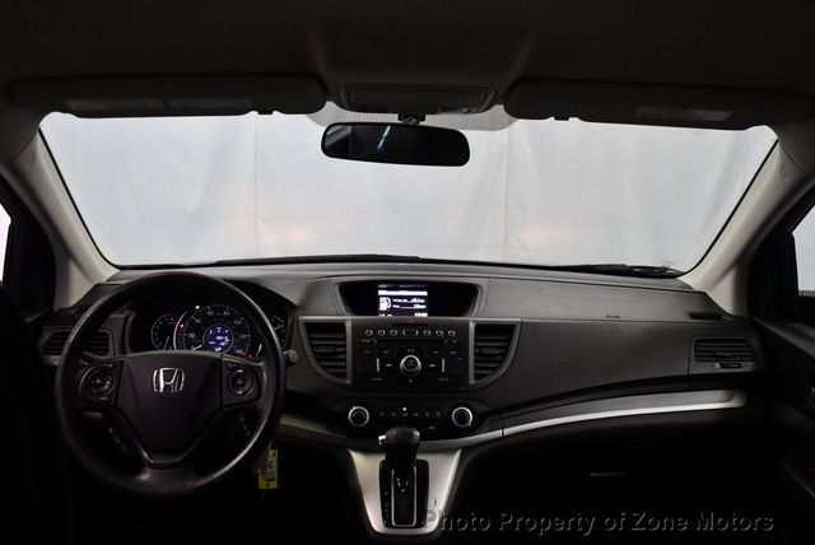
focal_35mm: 36
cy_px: 272
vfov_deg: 36.9
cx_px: 408
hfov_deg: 53.1
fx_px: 816
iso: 1100
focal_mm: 18
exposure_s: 1/125
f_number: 3.5
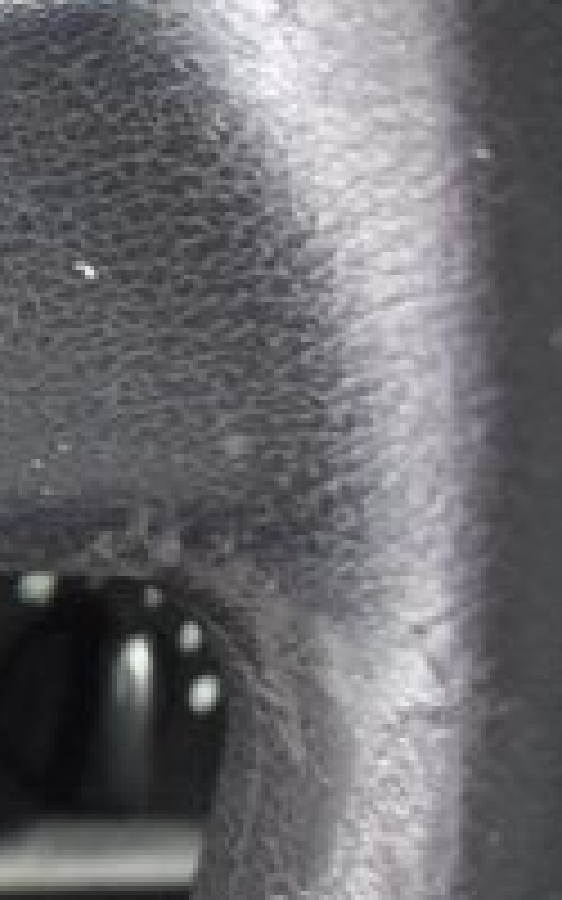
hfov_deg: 7.1
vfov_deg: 14.8
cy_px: 410
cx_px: -1646
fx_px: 3455
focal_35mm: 141
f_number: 4
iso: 1000
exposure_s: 1/125
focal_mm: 18
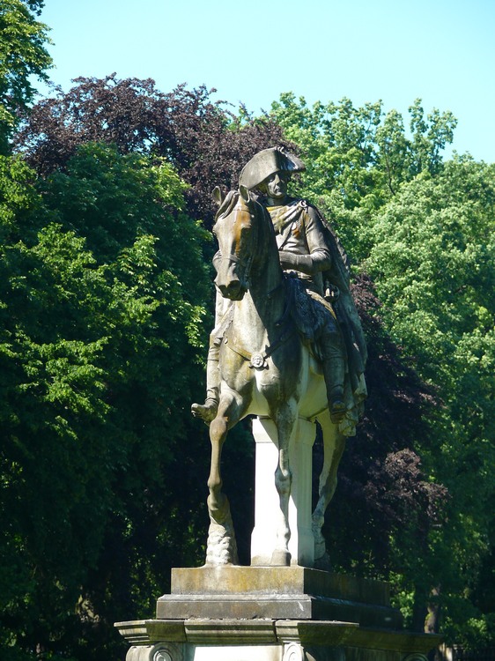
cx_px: 248
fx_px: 3625
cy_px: 330
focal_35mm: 190
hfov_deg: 7.8
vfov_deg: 10.4
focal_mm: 40.2
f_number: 4
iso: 100
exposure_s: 1/125
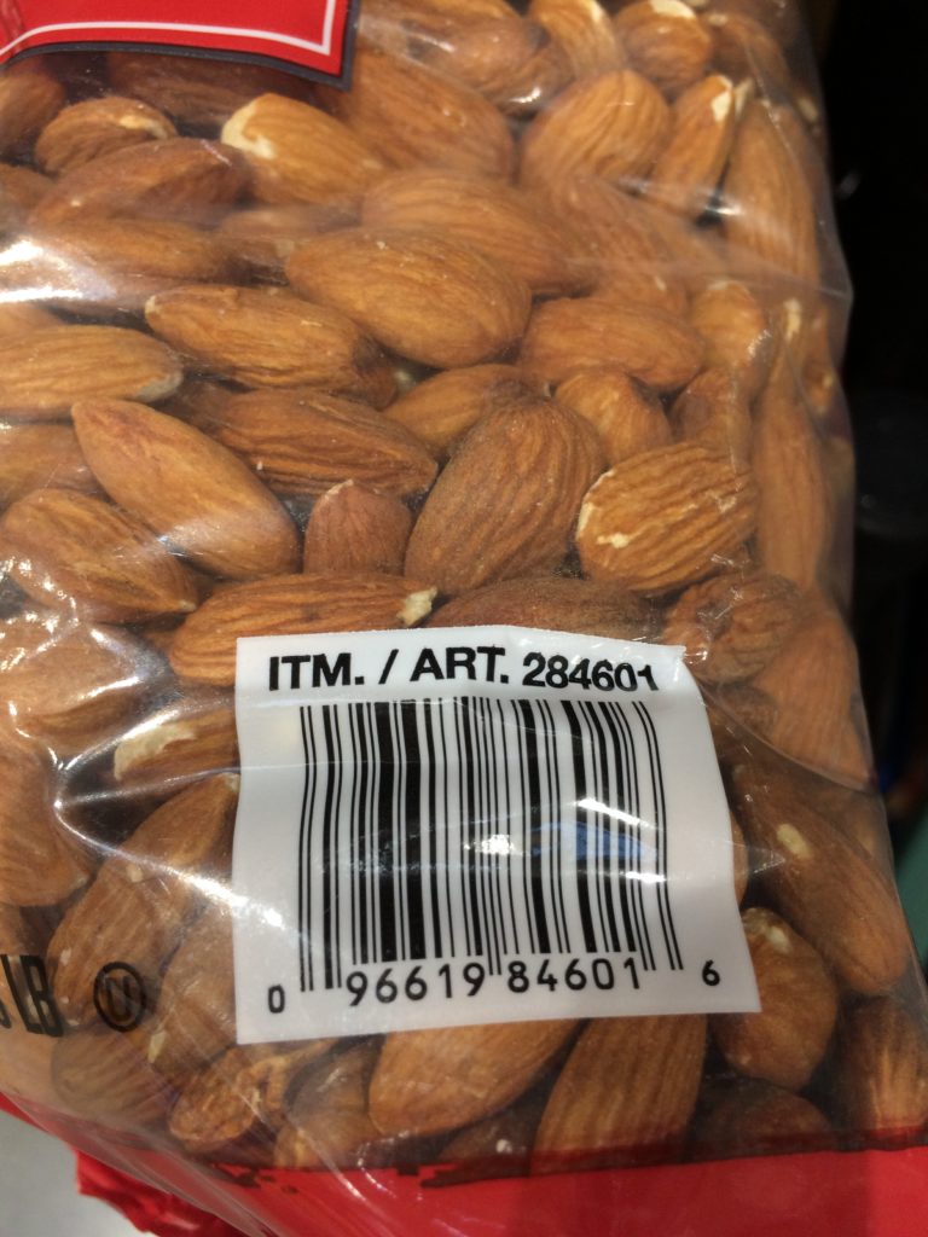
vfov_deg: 61.7
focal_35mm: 29
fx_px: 1037
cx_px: 464
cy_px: 618
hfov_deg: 48.2
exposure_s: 1/30
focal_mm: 4.15
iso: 100
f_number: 2.2
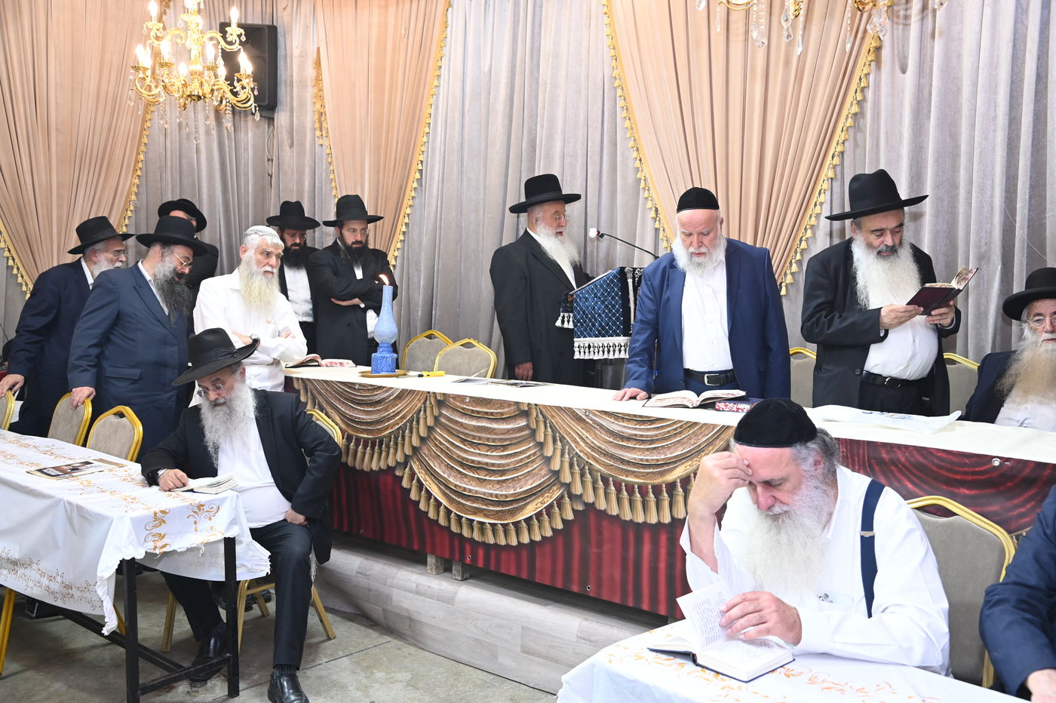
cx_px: 528
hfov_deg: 55.8
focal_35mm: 34
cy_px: 352
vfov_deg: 38.8
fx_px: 997
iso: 1600
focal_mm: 34
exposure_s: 1/160
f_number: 5
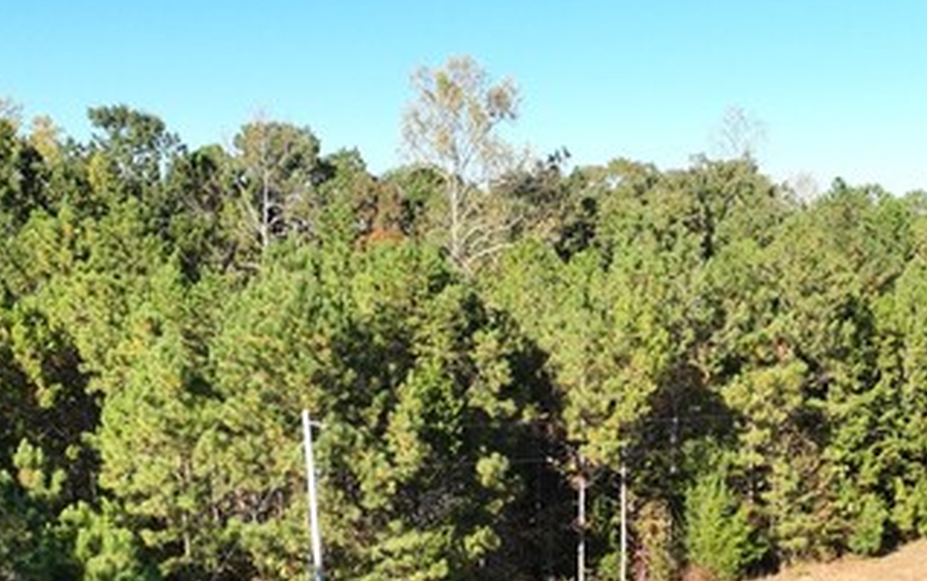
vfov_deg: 24.0
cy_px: 610
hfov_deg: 39.5
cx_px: 514
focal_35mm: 51
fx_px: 1290
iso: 200
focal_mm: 12.29
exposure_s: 1/160
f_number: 2.8
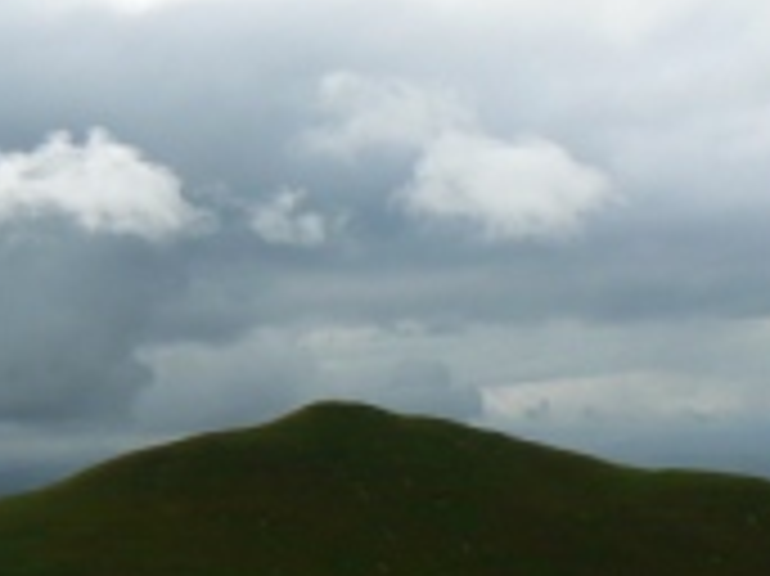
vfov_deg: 15.6
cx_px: 9
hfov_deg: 20.9
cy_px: 684
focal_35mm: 91
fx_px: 2023
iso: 80
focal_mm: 6
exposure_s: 1/400
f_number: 7.1
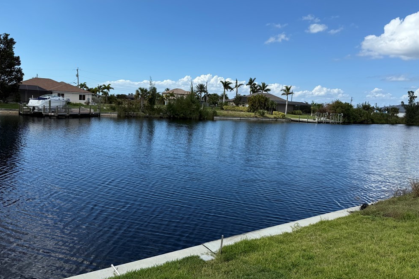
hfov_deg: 69.4
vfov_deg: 49.5
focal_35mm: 26
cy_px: 132
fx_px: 303
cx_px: 202
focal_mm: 6.76
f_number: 1.78
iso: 80
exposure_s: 1/4673
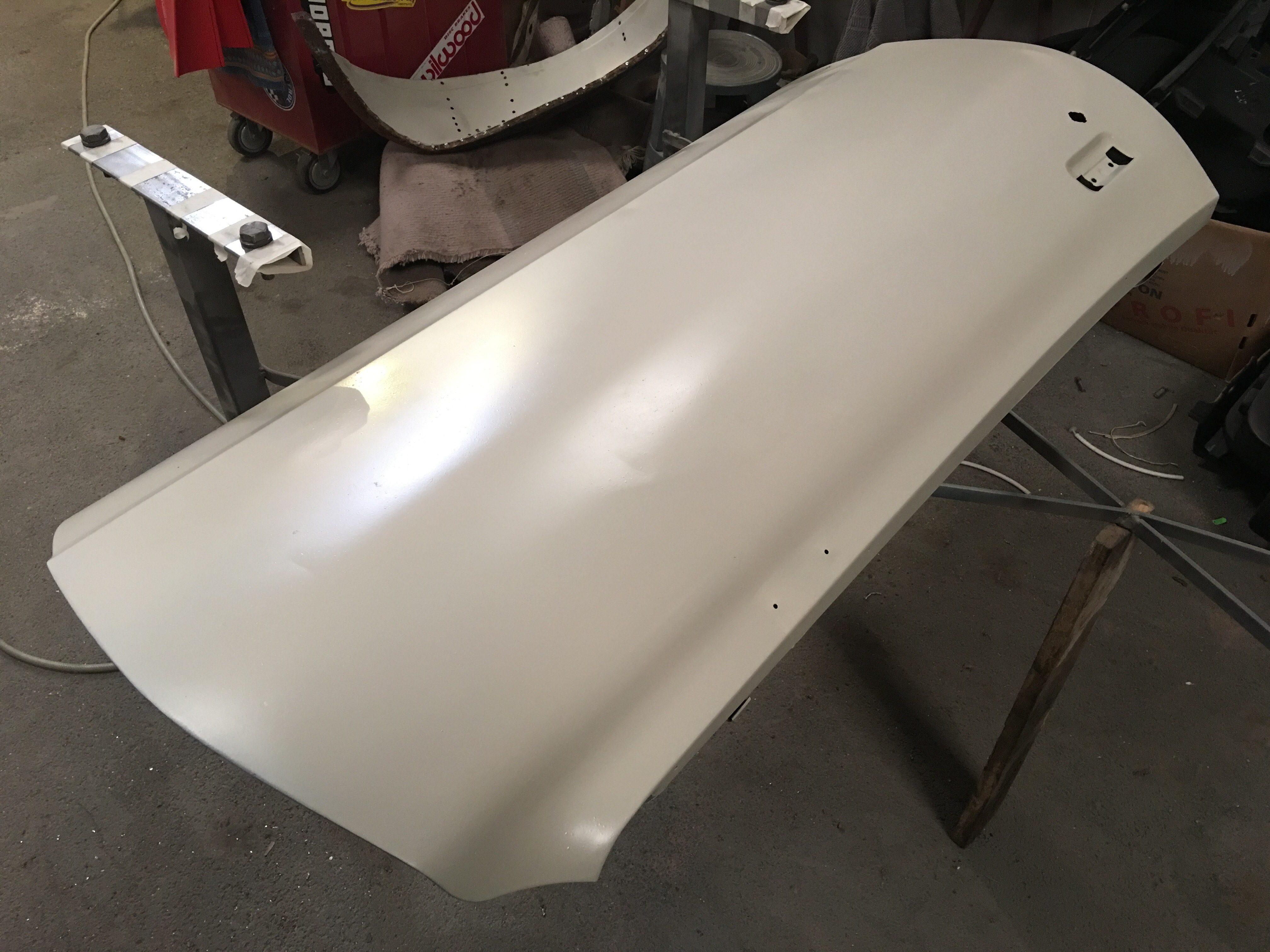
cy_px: 476
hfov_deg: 61.7
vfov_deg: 48.2
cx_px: 635
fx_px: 1064
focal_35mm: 29
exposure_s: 1/17
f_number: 2.2
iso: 100
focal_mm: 4.15
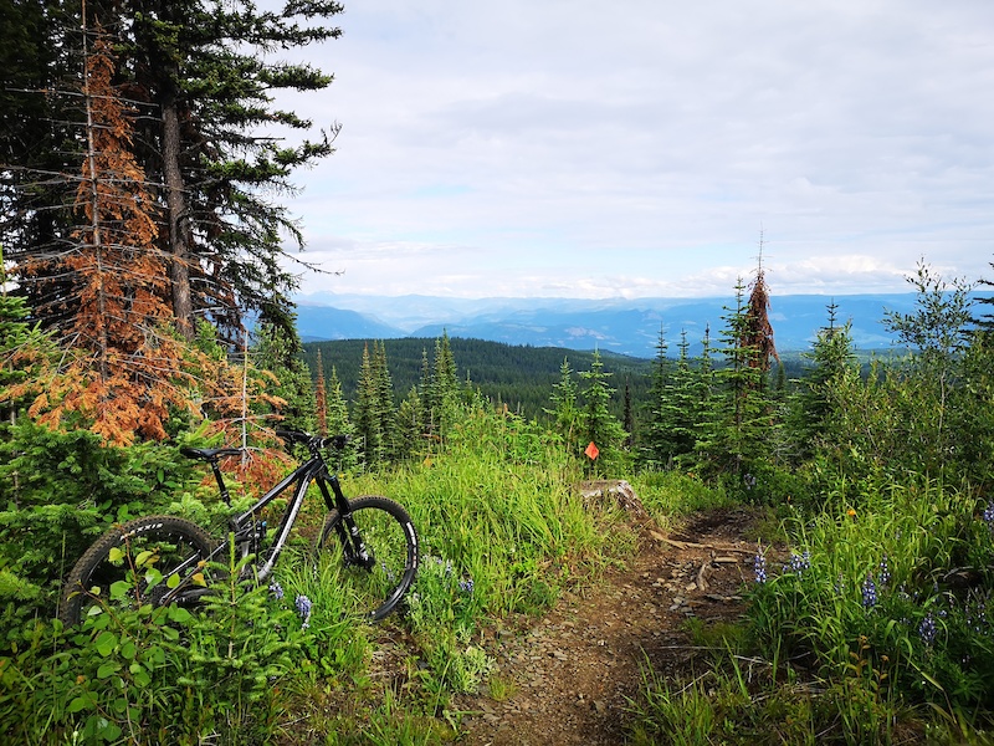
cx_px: 497
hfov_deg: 65.3
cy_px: 373
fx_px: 775
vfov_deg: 51.4
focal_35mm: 27
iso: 50
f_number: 1.8
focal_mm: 3.95
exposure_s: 1/1131
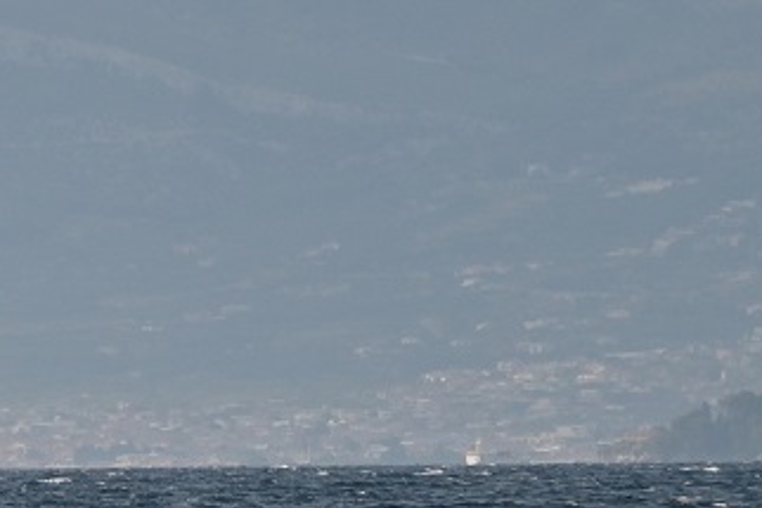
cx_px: -137
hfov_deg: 1.5
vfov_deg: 1.0
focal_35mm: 1397
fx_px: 29582
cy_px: 408
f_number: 5.6
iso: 250
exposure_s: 1/3200
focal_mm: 300
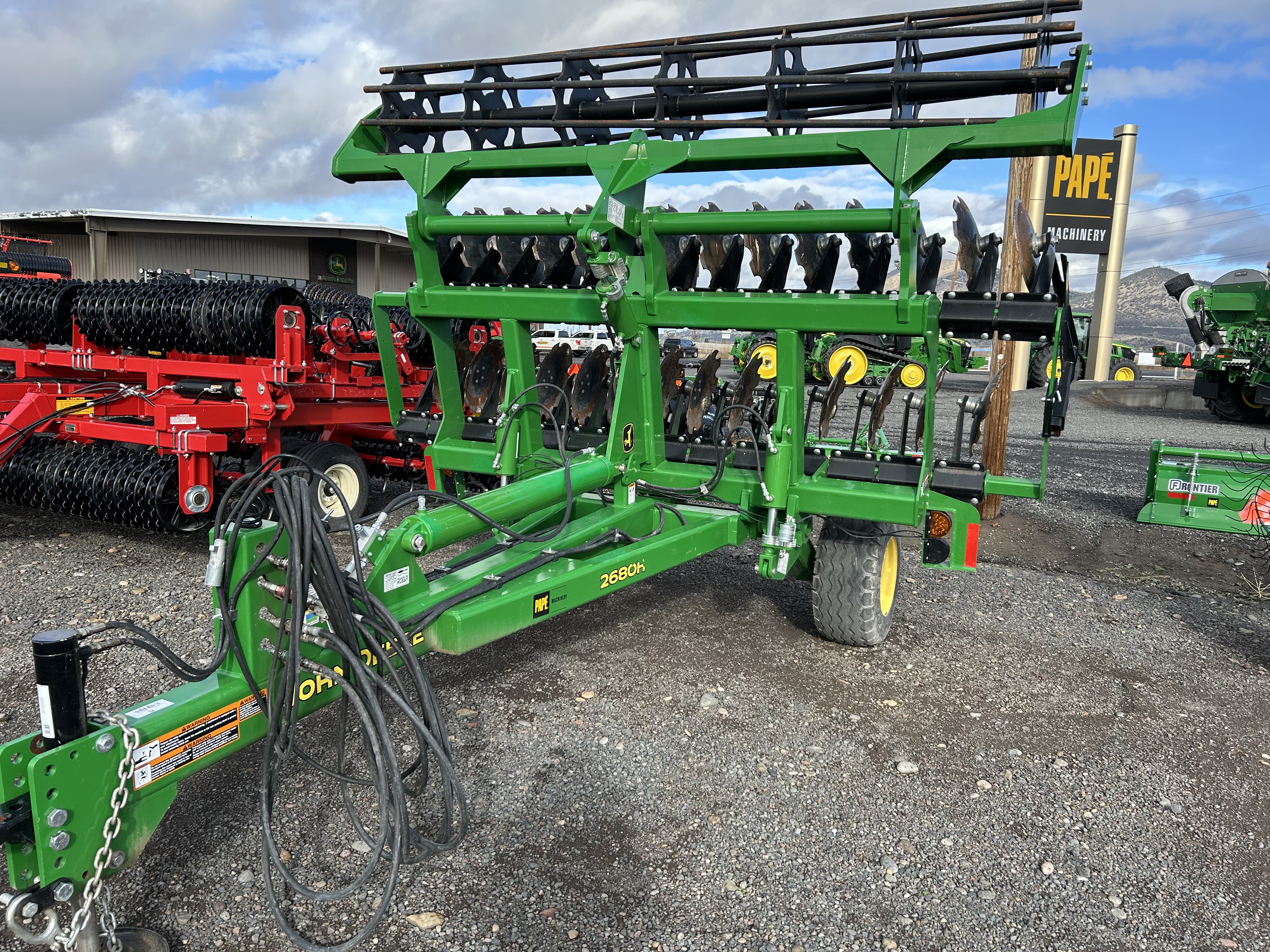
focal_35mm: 26
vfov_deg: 53.1
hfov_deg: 67.3
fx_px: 954
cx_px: 635
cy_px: 476
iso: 50
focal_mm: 5.7
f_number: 1.5
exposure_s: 1/1468
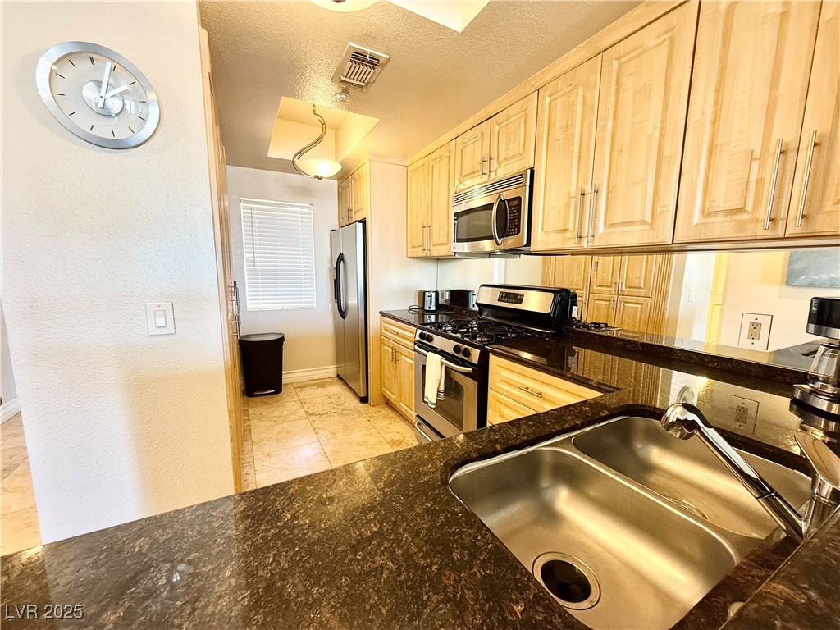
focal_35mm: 14
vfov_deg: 85.7
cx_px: 420
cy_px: 315
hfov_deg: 102.1
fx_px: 340
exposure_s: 1/60
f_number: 2.2
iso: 250
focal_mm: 2.22
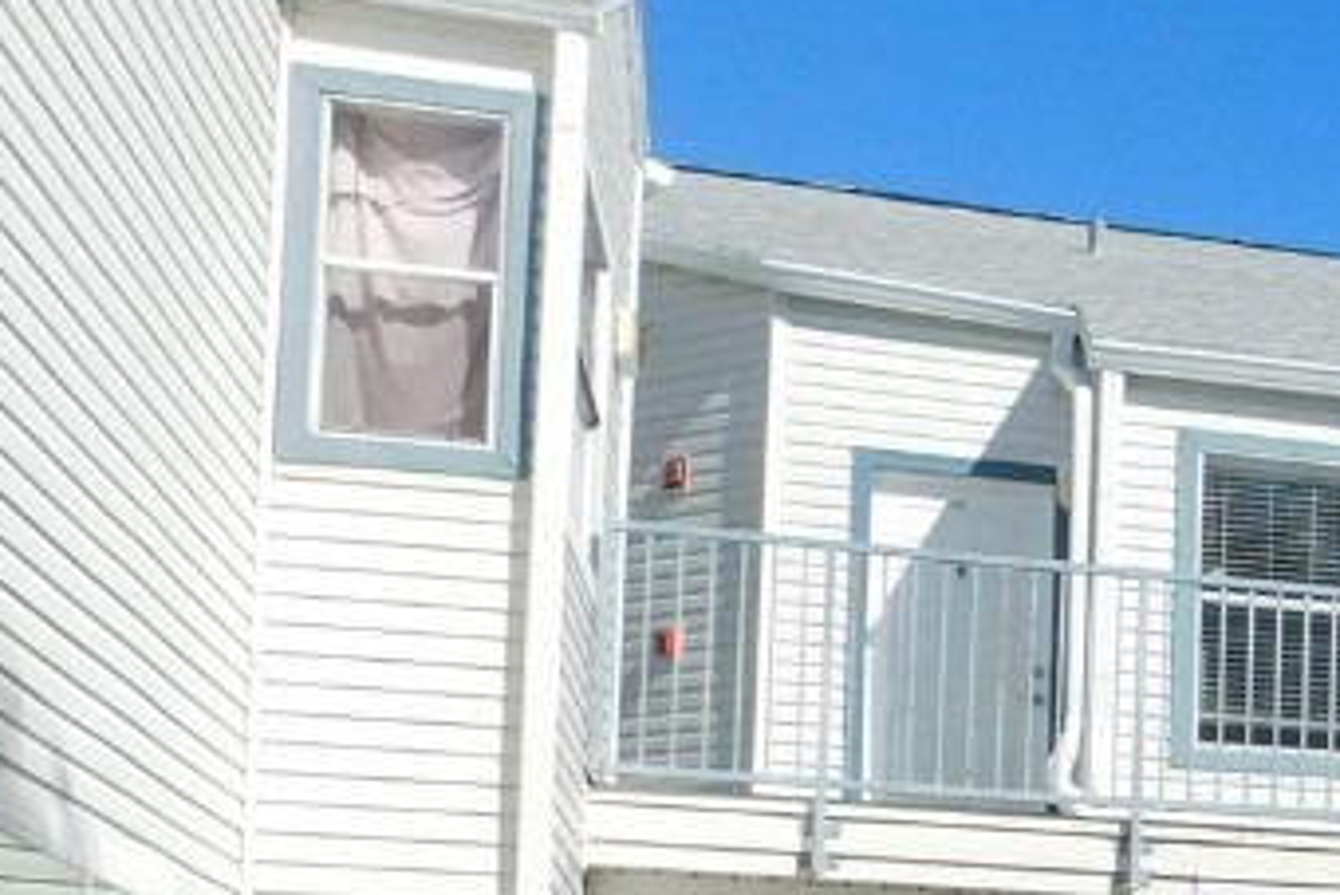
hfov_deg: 23.9
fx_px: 2681
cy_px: 1116
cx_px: 1833
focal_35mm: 72
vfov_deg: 17.9
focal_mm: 4
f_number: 6
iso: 125
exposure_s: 1/640
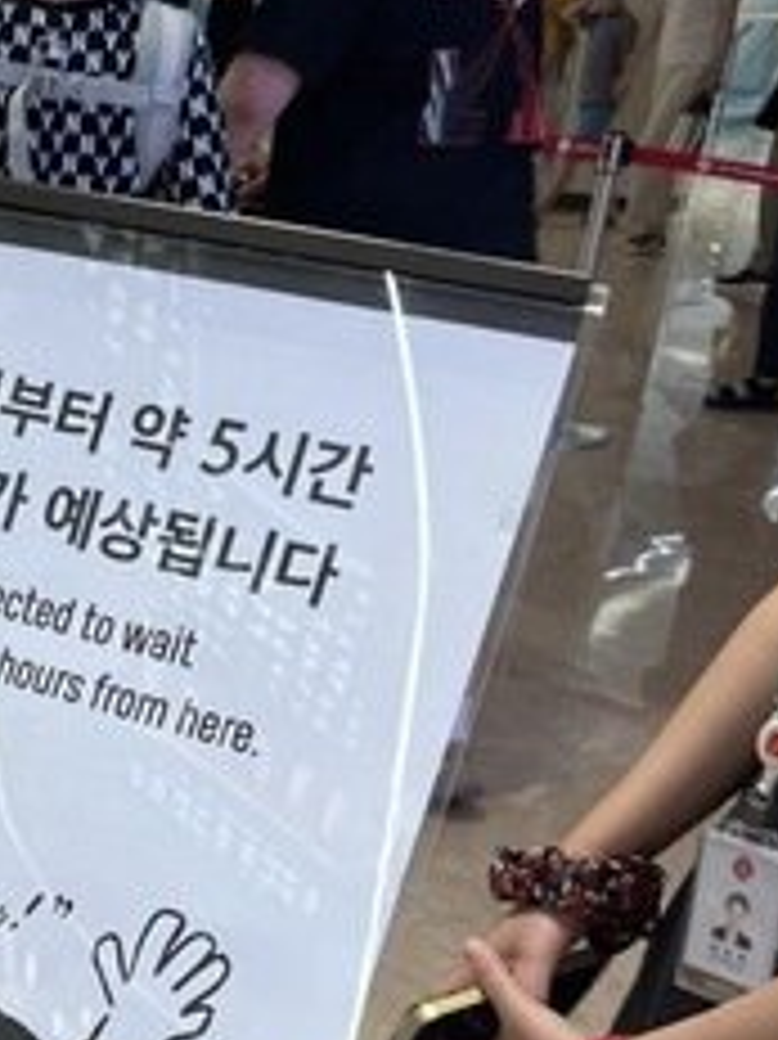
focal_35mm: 51
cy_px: 752
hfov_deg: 27.2
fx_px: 1530
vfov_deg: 36.8
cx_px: 27
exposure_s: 1/120
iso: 80
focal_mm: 5.7
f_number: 1.5
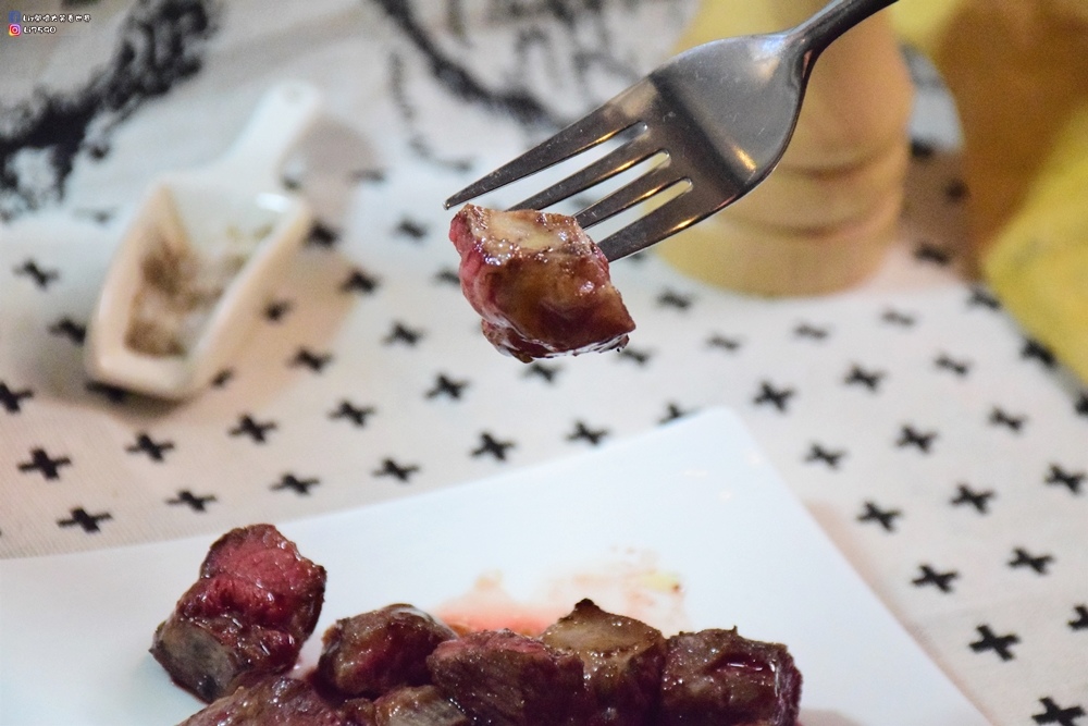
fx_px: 4534
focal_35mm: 150
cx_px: 544
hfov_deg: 13.7
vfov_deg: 9.2
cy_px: 363
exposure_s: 1/1000
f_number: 8
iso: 12800
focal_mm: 100
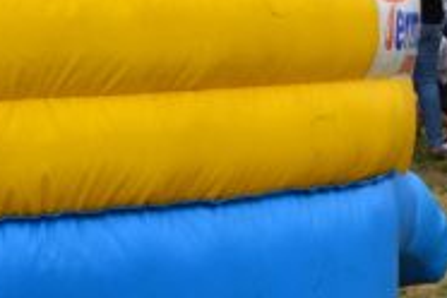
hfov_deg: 10.4
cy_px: -238
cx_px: 810
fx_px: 2309
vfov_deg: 7.2
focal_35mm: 186
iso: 400
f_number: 10
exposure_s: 1/320
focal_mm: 30
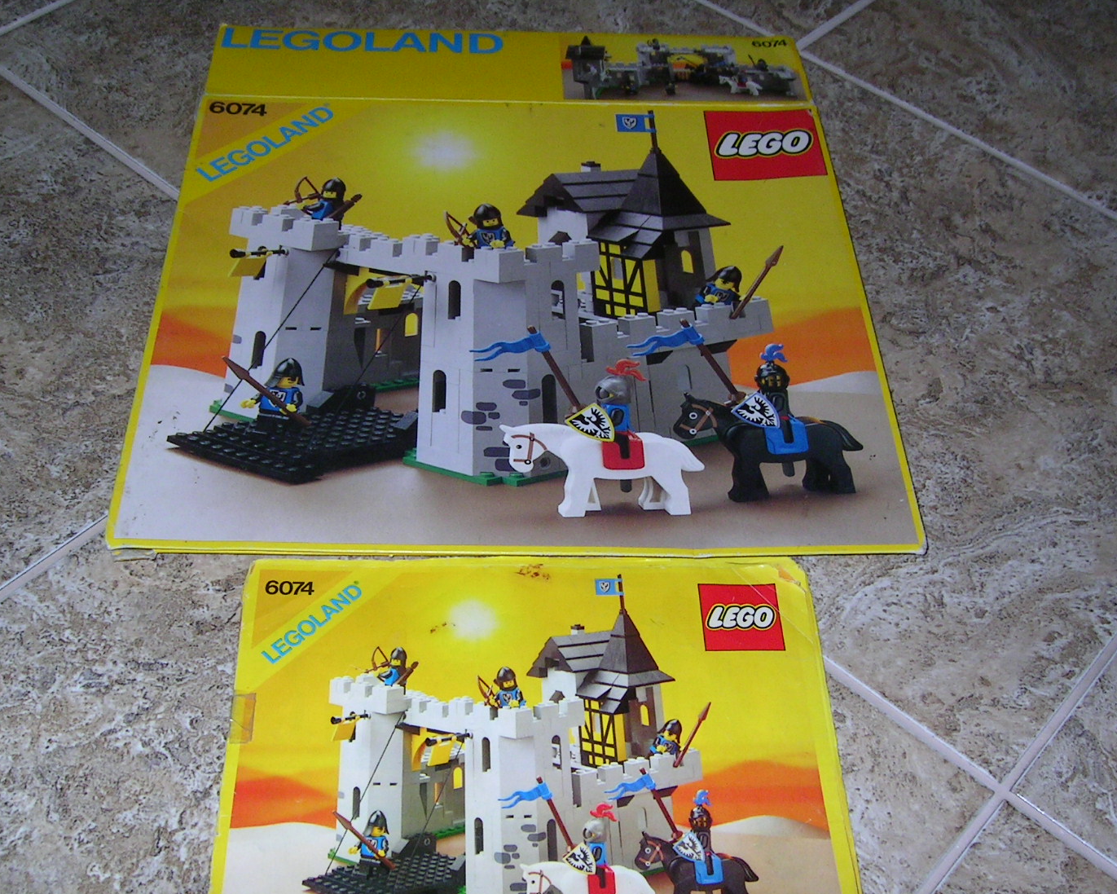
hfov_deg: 44.8
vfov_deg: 36.5
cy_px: 487
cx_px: 536
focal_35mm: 41
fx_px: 1356
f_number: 4.8
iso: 100
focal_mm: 5.6
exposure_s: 1/30
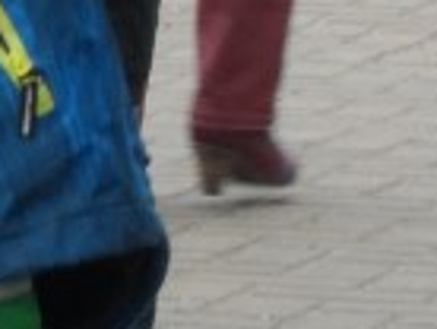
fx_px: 10104
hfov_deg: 2.5
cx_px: -808
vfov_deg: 1.9
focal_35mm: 799
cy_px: -259
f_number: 5.2
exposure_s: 1/60
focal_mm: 19.8
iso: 160
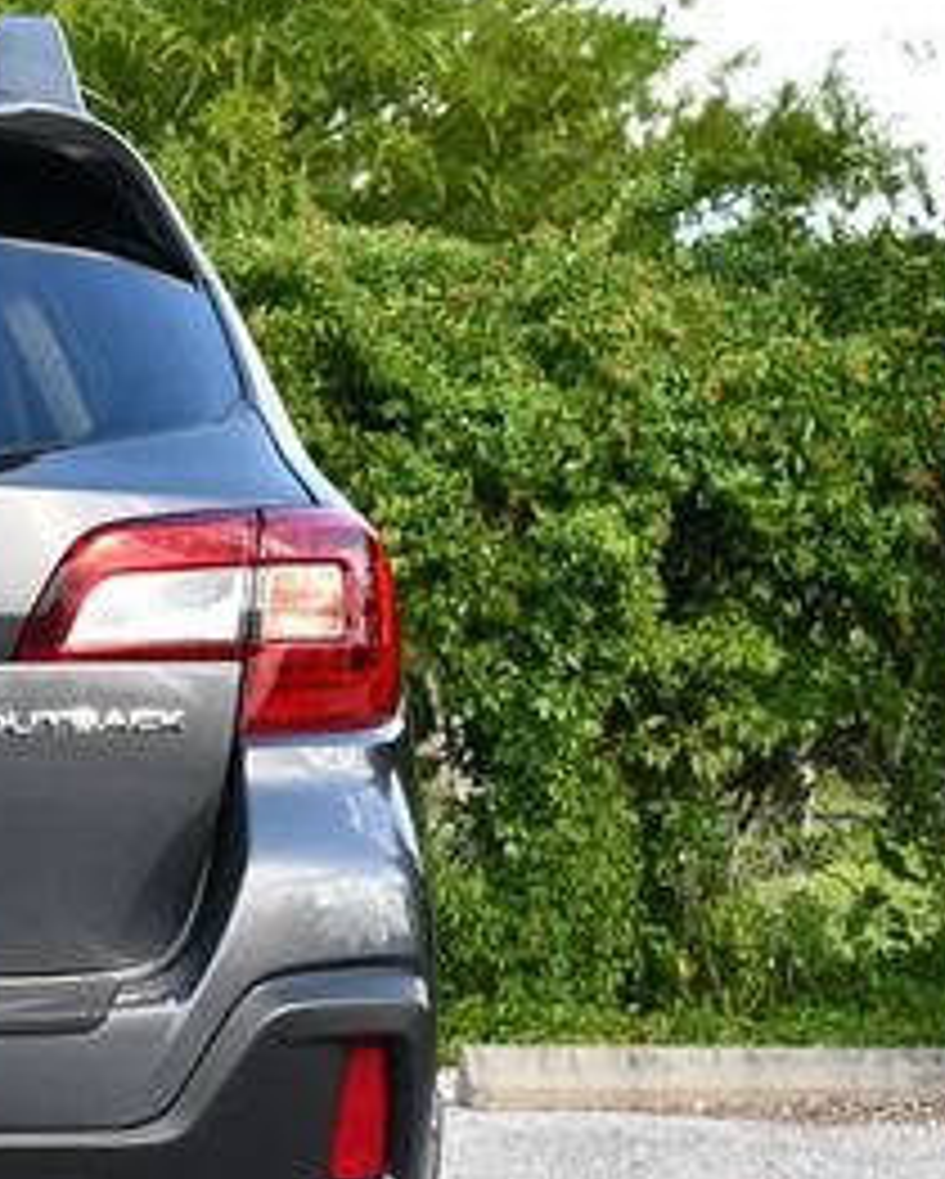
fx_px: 5447
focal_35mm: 156
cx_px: -428
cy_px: 716
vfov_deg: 12.3
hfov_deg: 9.7
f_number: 5.6
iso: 320
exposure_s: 1/250
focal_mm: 34
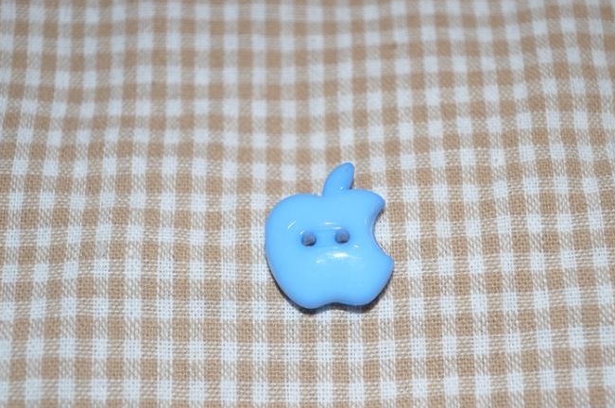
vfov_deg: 19.4
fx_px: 1194
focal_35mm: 70
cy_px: 227
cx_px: 341
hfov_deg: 28.9
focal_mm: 38
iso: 200
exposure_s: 1/60
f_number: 5
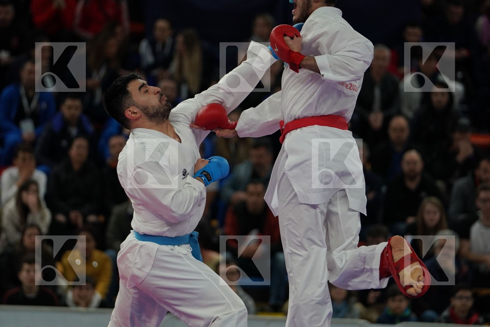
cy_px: 164
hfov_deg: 8.2
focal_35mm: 250
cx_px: 245
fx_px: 3403
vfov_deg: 5.5
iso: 1000
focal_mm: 167
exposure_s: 1/1000
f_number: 2.8
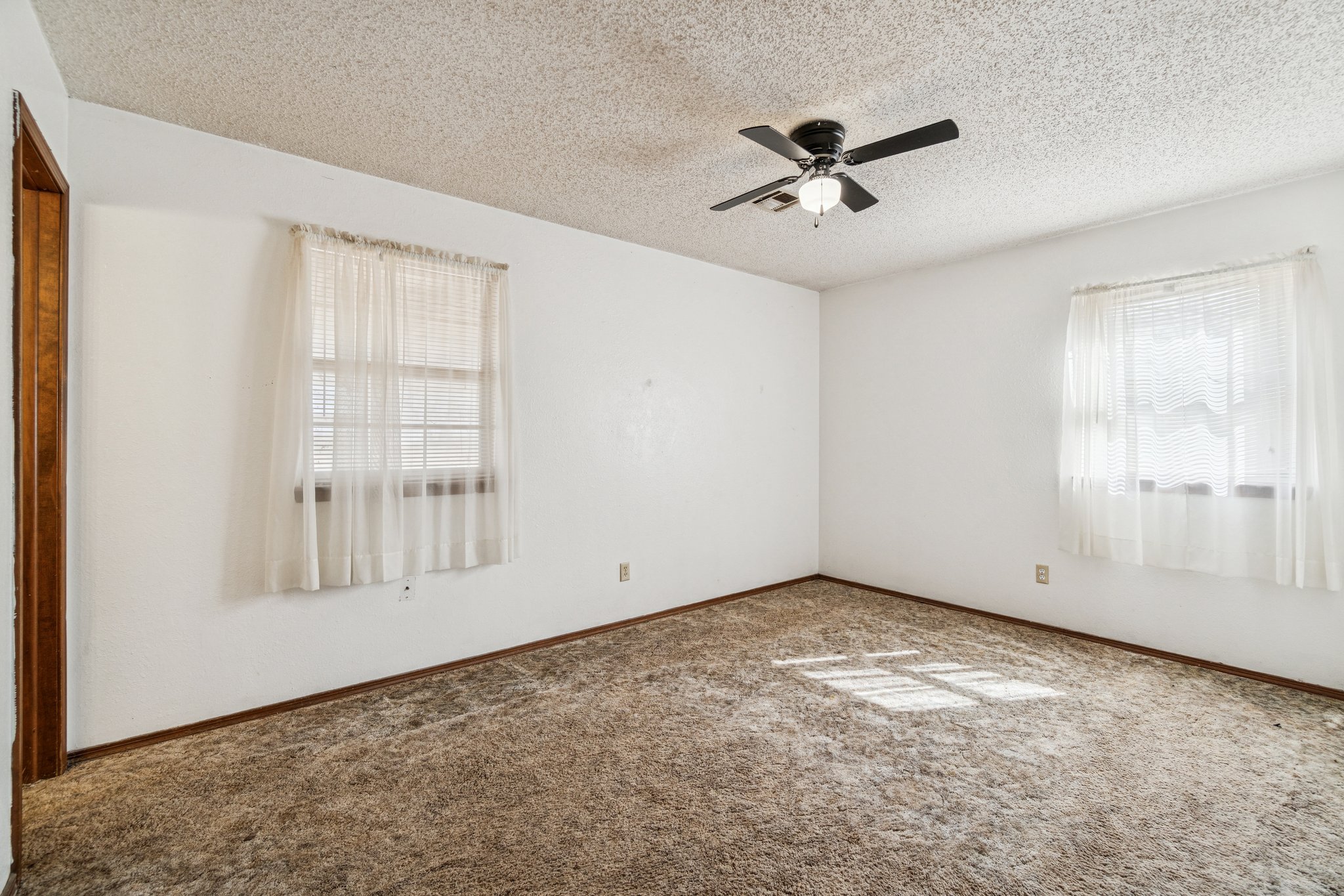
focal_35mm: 15
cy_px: 448
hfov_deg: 100.4
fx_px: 560
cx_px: 672
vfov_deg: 77.3
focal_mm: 10
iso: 200
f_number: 6.3
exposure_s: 1/100
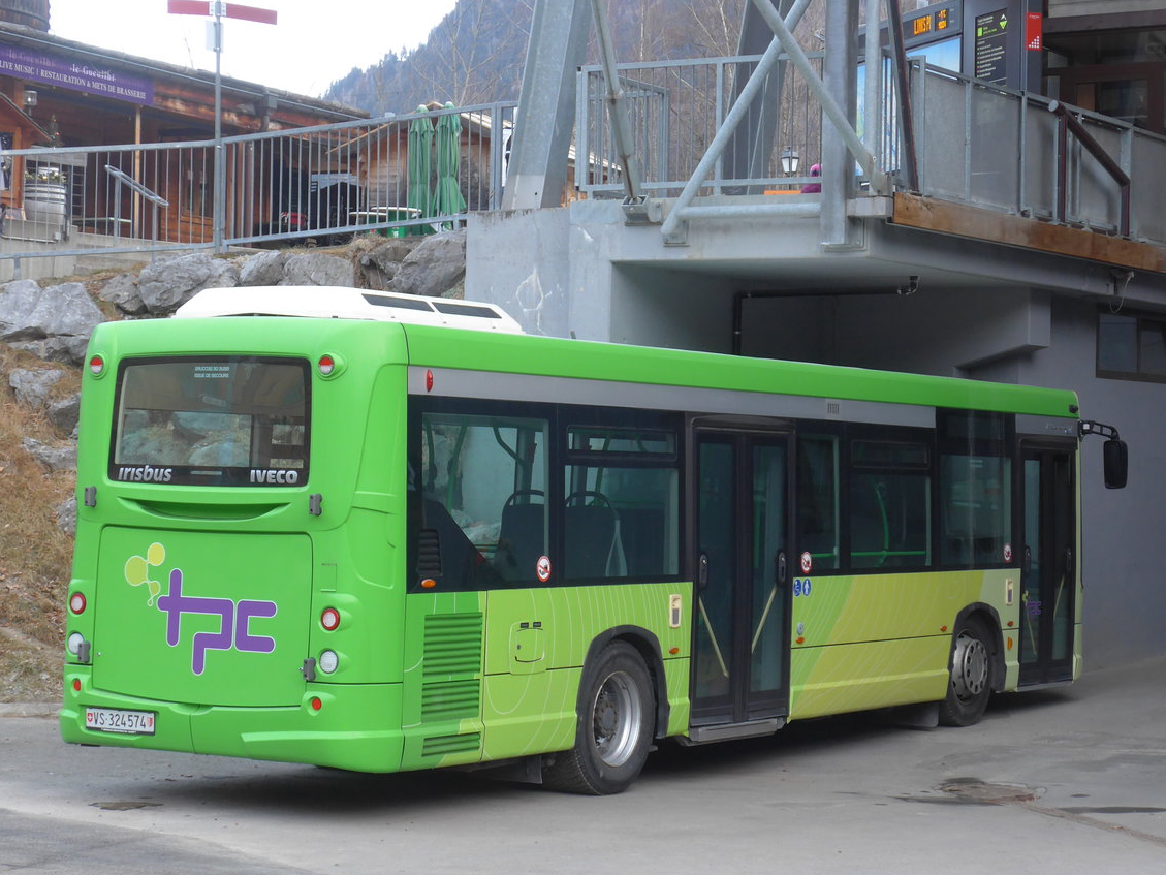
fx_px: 2863
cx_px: 585
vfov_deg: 17.4
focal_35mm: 85
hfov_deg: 23.0
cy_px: 436
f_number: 4.4
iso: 200
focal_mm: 16
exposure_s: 1/80
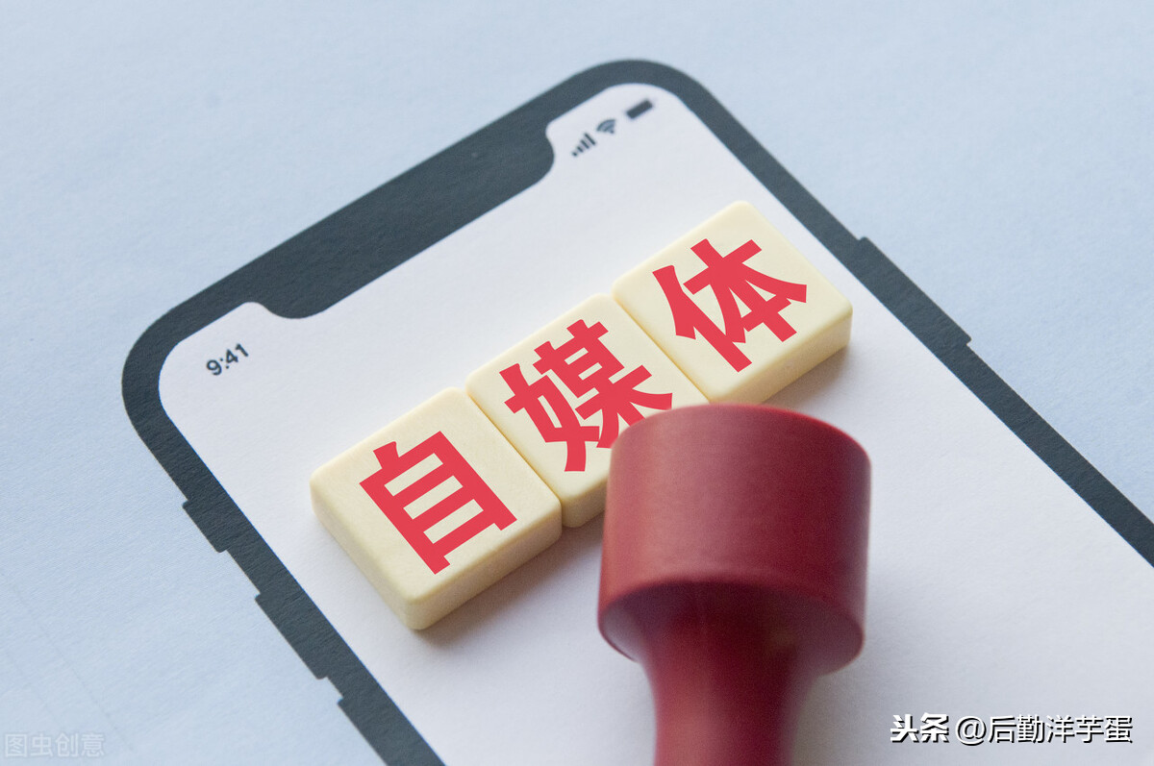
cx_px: 577
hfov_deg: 24.6
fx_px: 2641
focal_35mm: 82
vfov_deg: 16.5
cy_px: 383
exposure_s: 1/250
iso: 1600
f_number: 8
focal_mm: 55
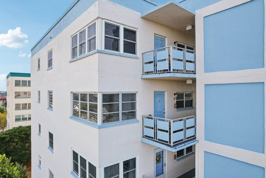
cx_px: 133
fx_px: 163
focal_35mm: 22
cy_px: 89
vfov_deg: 57.2
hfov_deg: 78.6
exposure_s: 1/1500
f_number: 2.8
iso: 150
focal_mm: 8.4
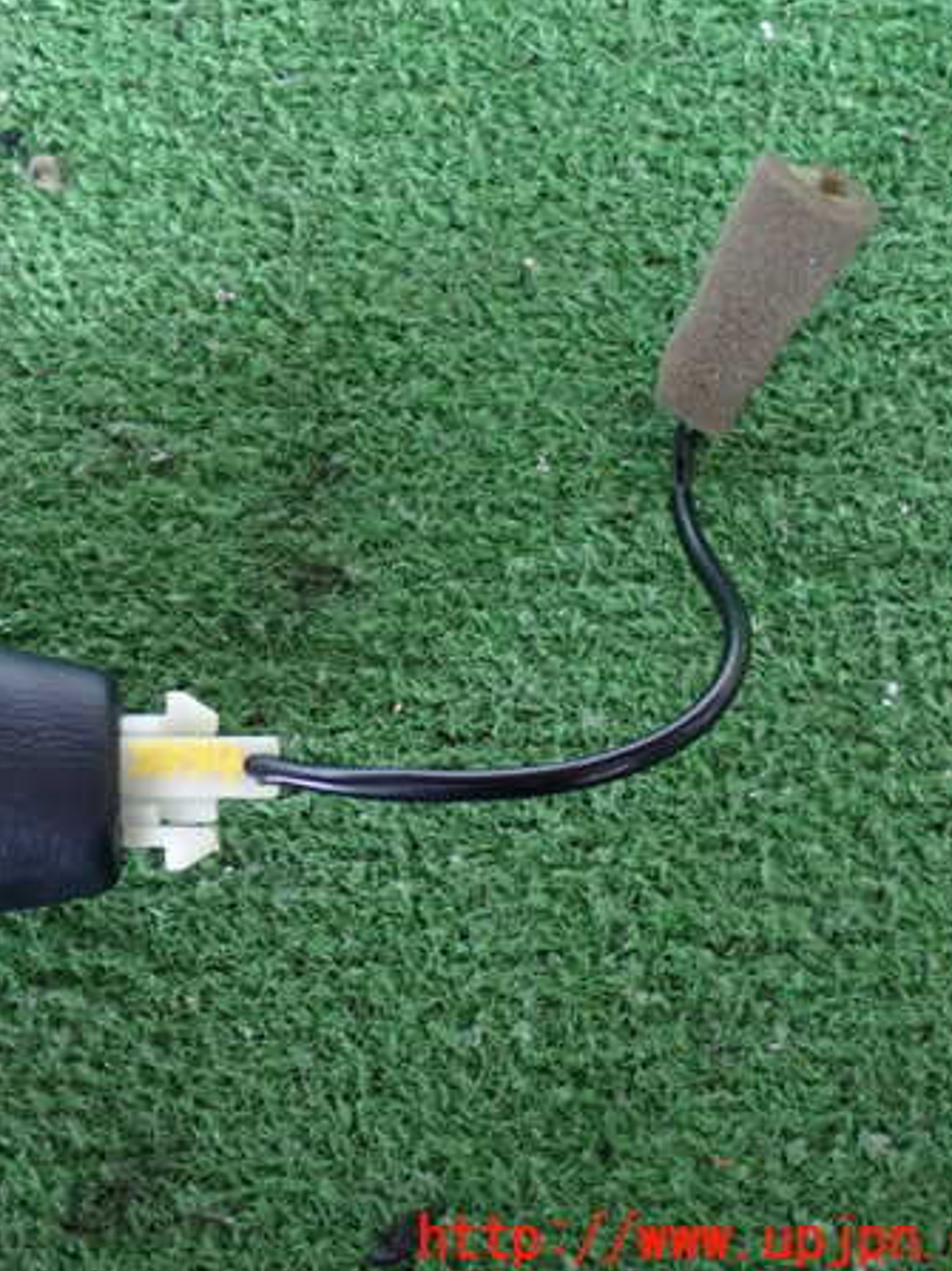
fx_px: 1871
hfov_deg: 28.0
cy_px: 637
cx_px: 207
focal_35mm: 51
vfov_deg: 37.5
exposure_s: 1/15
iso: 800
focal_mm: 6.83
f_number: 2.7
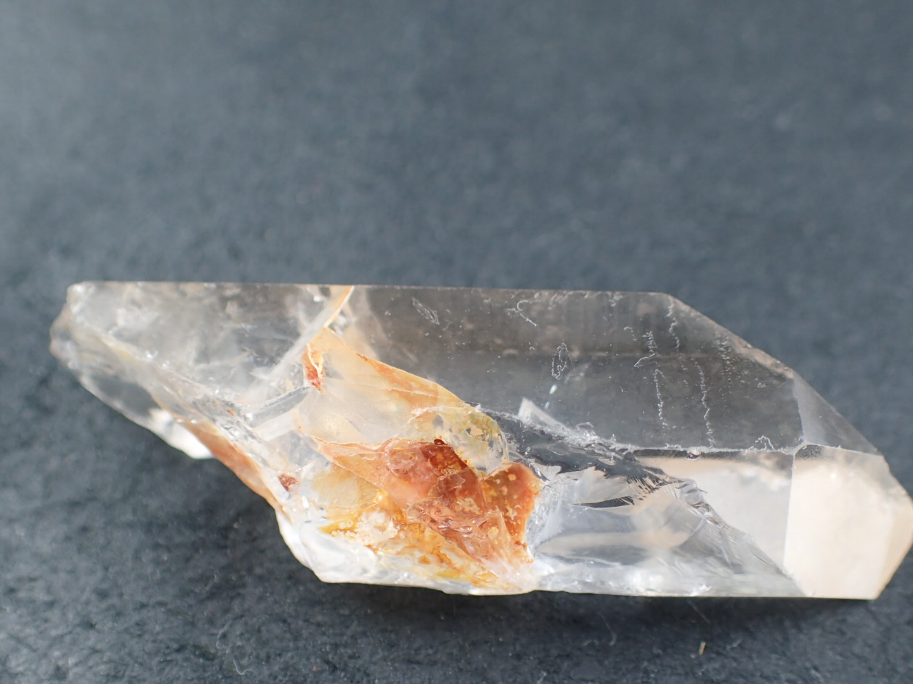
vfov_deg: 35.7
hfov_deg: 46.7
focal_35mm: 40
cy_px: 444
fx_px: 1055
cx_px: 500
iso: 125
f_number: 2.3
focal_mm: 5.5
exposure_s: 1/125
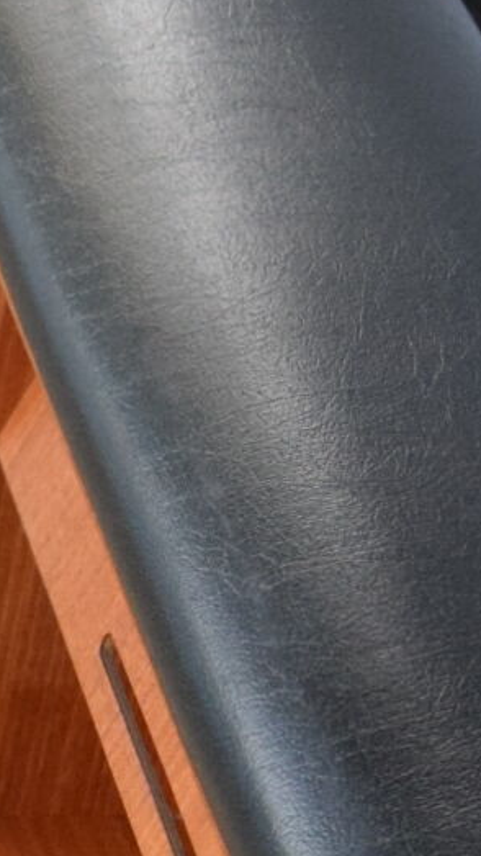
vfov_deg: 10.7
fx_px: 4492
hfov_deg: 6.0
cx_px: -358
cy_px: 1092
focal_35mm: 198
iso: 1600
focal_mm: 22
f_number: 3.8
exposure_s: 1/125
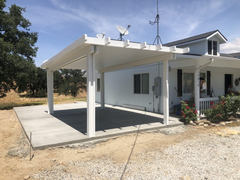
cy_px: 90
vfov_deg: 49.7
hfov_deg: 63.4
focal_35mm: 28
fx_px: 194
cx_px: 120
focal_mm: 3.99
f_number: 1.8
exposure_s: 1/2703
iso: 20
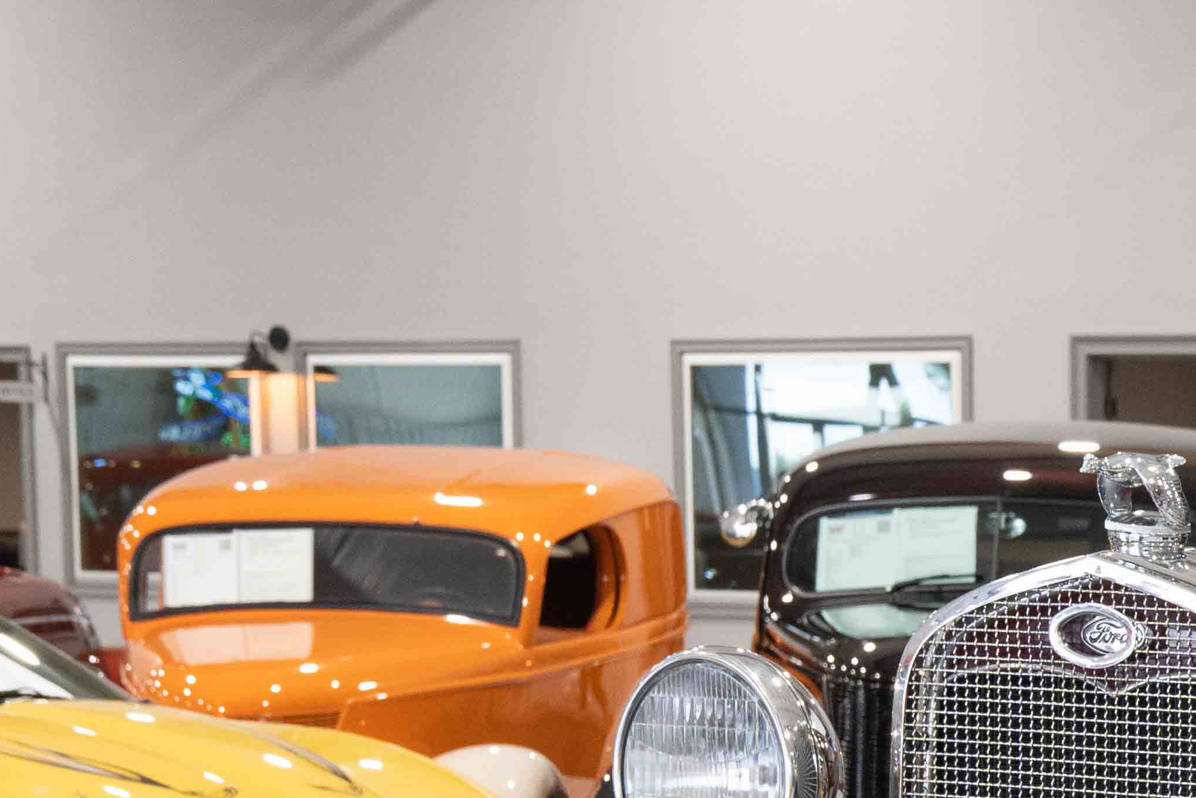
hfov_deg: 13.3
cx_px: 1701
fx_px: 4884
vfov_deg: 9.1
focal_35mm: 147
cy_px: 1129
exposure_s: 1/80
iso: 1250
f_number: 7.1
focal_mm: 43
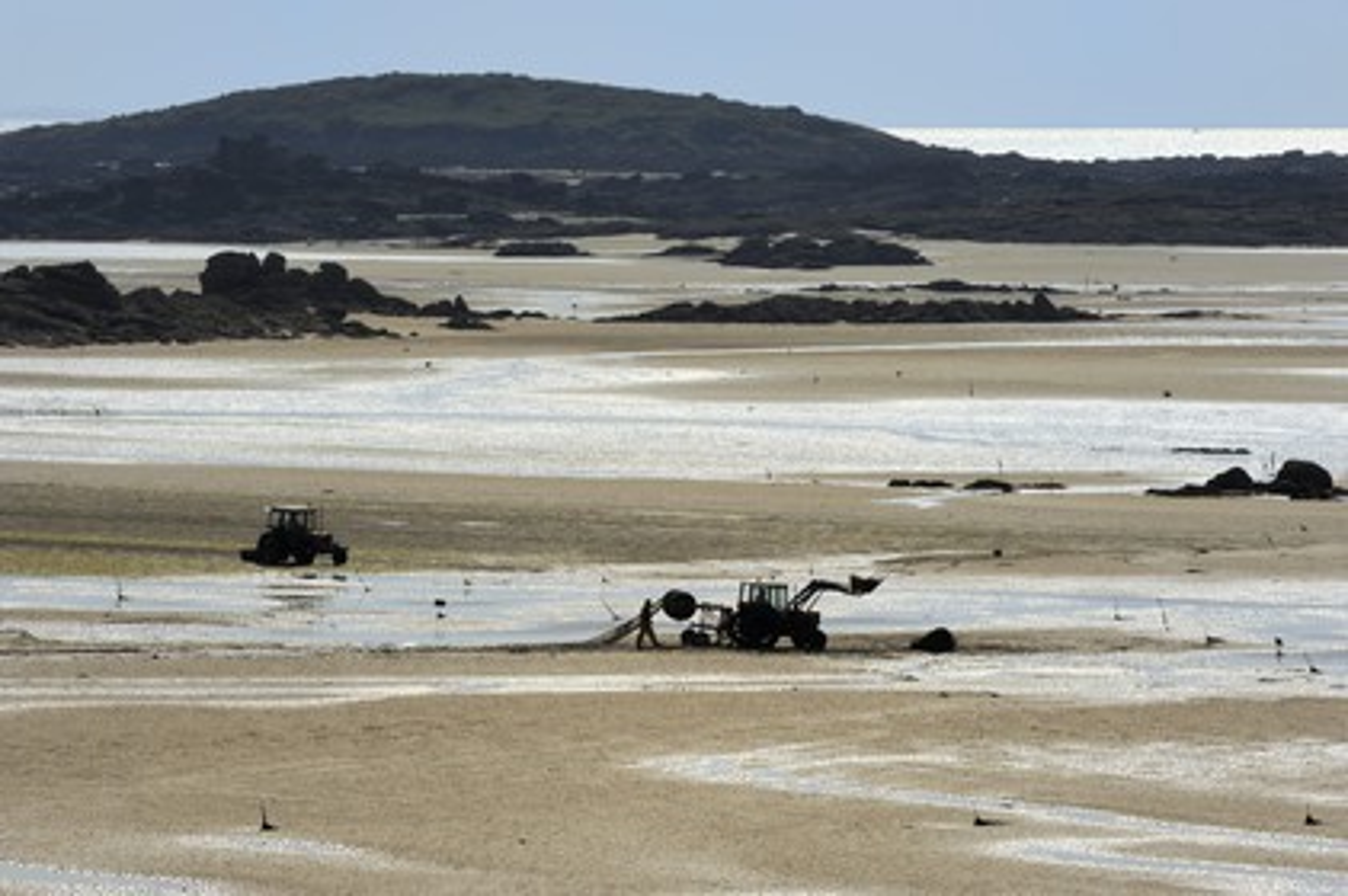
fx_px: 11224
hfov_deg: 6.9
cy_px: 448
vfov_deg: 4.6
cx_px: 674
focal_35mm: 300
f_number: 10
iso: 100
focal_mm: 200
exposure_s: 1/400
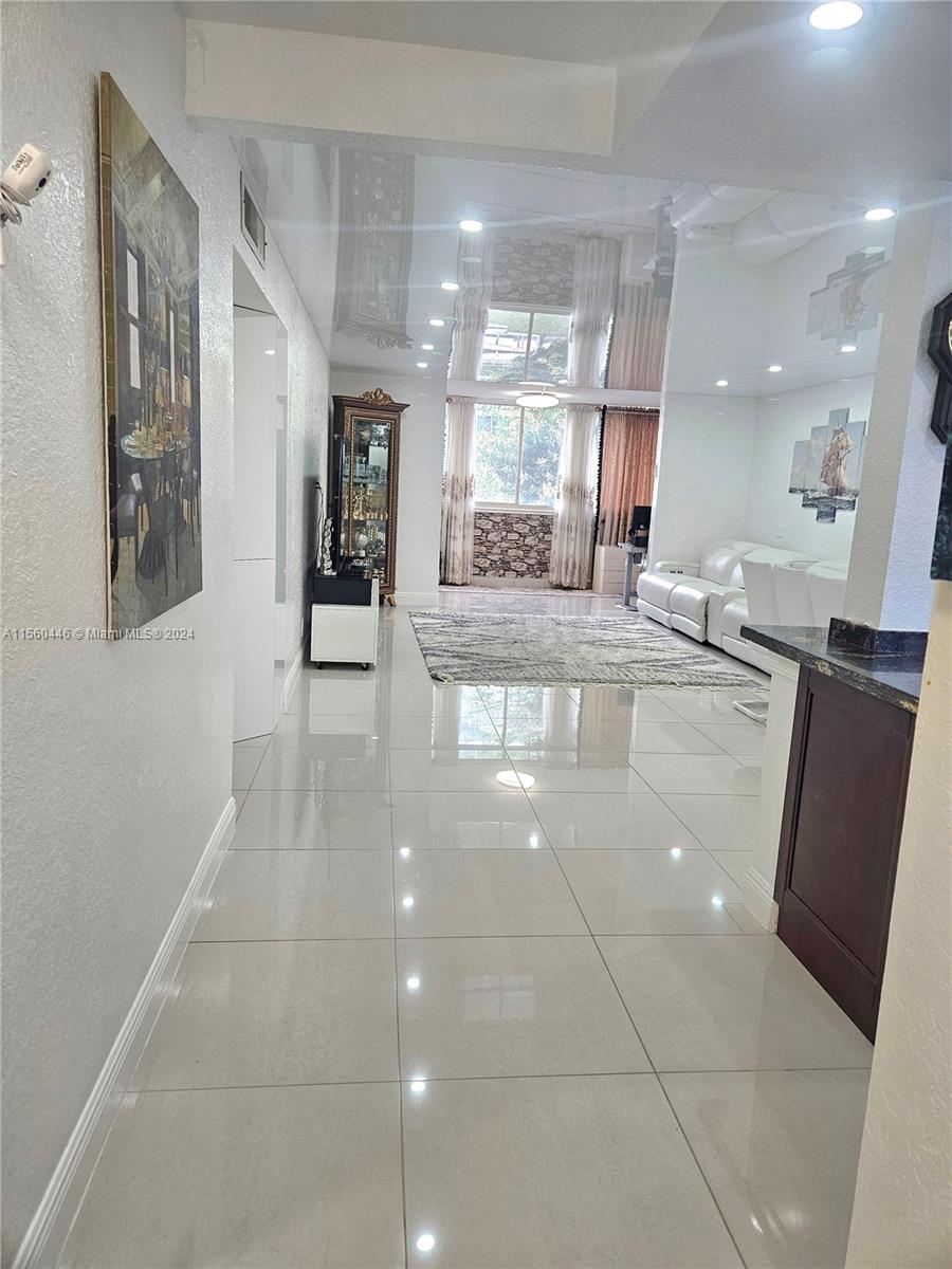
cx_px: 476
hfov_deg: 58.9
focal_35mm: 23
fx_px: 843
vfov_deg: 73.9
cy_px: 634
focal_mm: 5.4
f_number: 1.8
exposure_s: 1/120
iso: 160
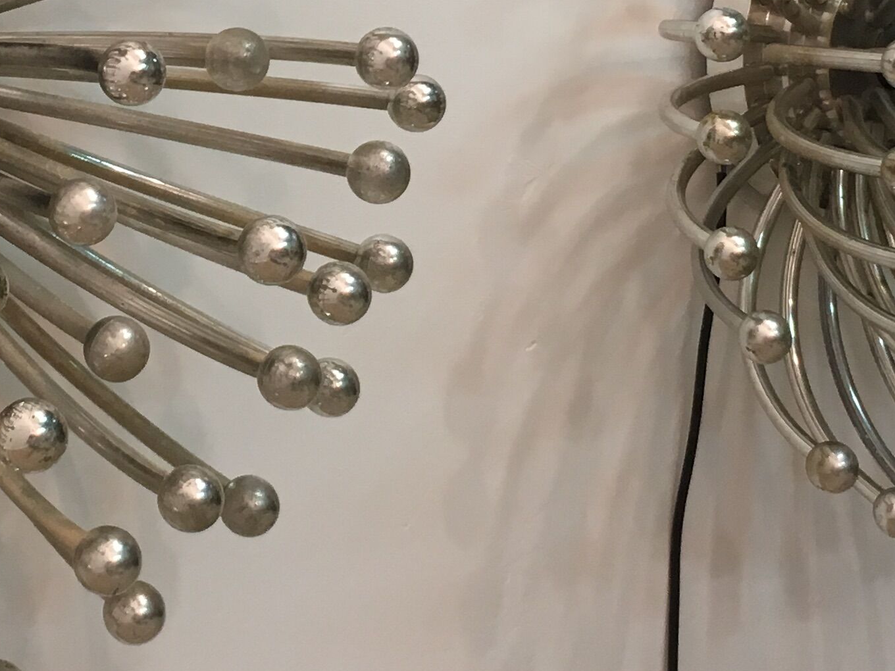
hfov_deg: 22.6
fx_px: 2224
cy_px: -11
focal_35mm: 86
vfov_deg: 16.8
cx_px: 253
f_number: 2.2
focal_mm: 4.15
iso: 80
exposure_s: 1/33
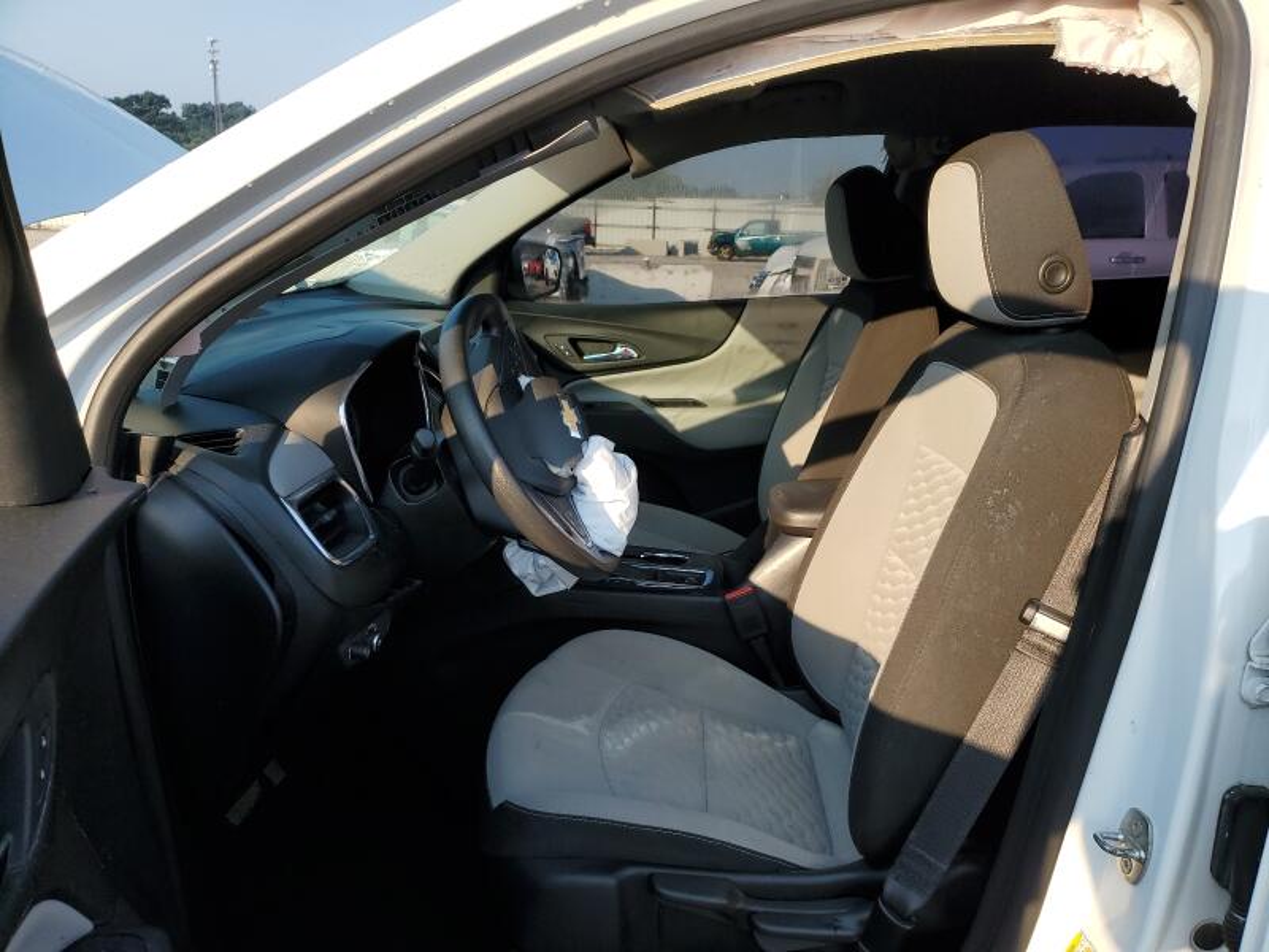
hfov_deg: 67.3
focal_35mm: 26
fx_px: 953
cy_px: 476
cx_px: 634
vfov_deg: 53.1
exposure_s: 1/1250
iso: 50
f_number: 1.5
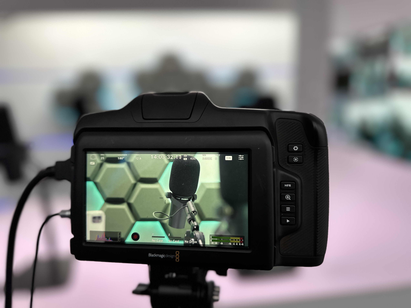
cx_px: 206
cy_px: 154
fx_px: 285
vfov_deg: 56.8
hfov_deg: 71.6
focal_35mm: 24
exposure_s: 1/121
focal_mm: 6.86
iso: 125
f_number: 1.78
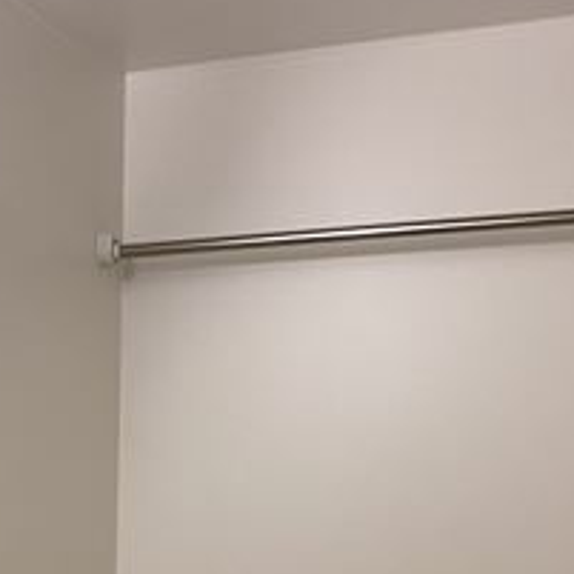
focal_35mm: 73
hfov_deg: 23.2
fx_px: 1370
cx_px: 91
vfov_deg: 22.3
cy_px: 643
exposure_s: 1/50
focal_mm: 4.25
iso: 80
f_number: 1.8
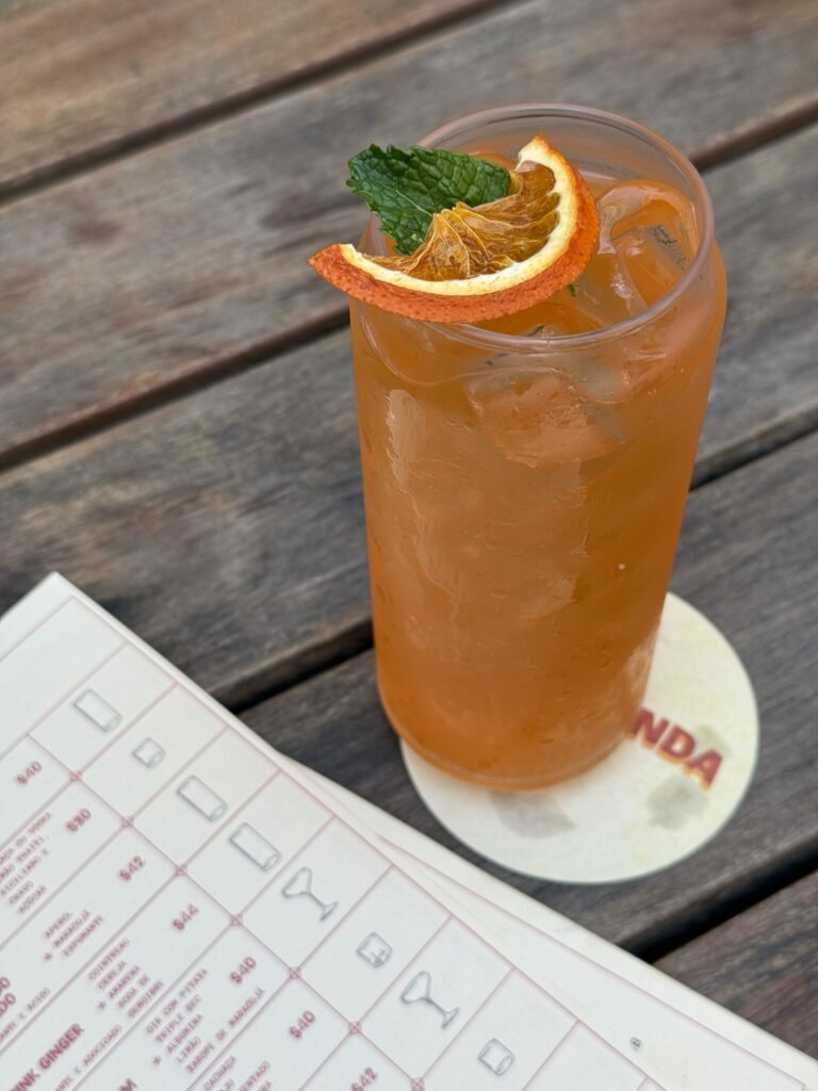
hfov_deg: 30.3
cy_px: 546
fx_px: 1512
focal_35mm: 48
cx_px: 409
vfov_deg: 39.7
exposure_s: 1/762
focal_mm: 6.76
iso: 64
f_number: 1.78
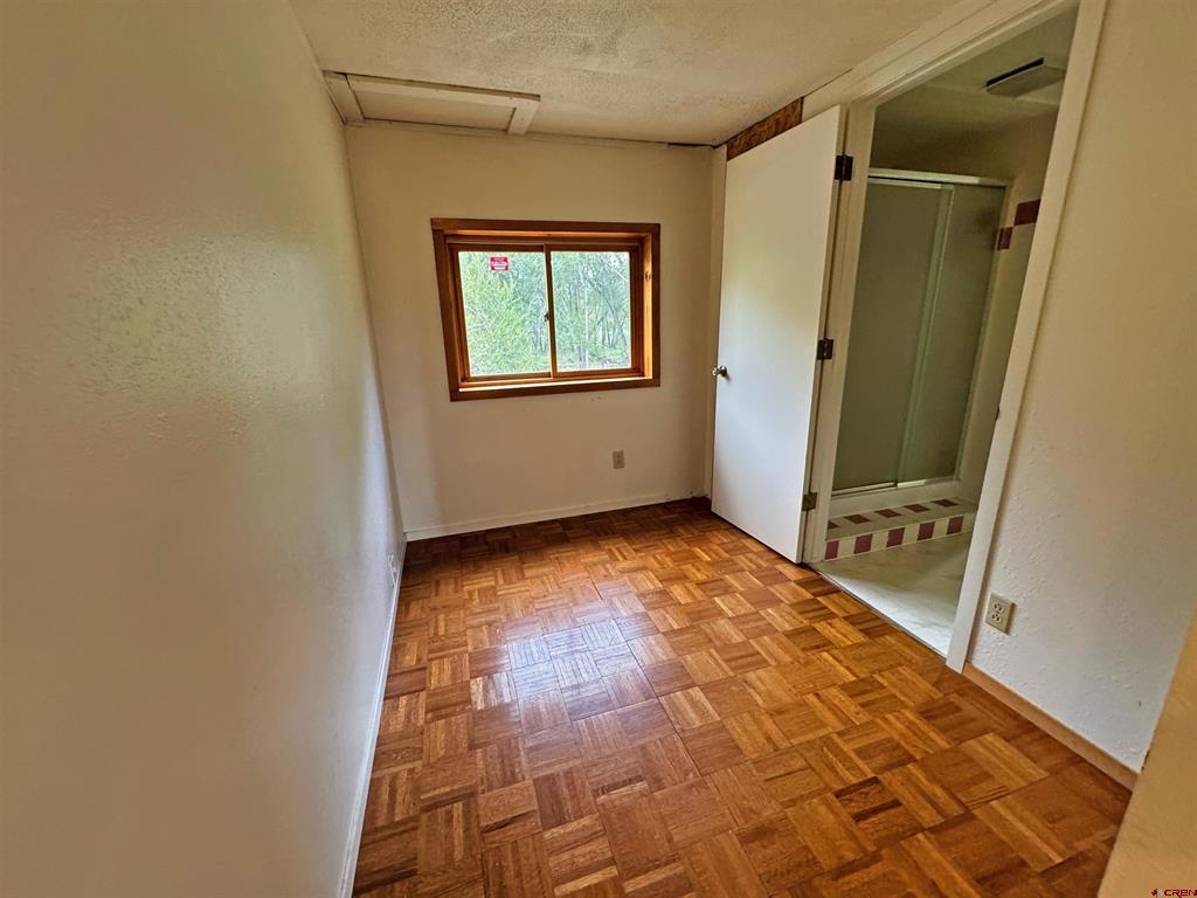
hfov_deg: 102.1
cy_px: 449
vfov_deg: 85.7
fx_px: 484
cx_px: 598
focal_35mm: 14
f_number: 2.2
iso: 320
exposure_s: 1/120
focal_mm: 2.22
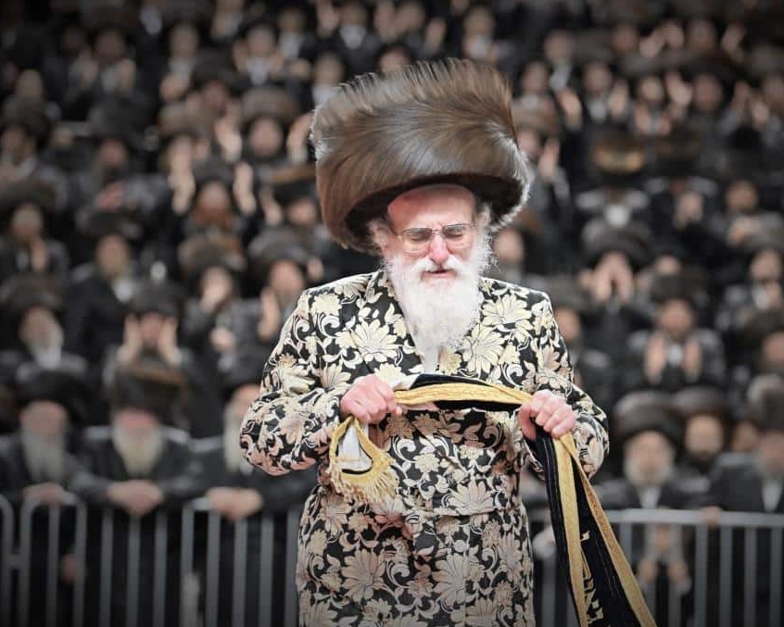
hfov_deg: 13.6
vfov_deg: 10.9
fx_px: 3295
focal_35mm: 142
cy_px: 314
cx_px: 440
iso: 1600
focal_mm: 125
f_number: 2.8
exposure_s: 1/200
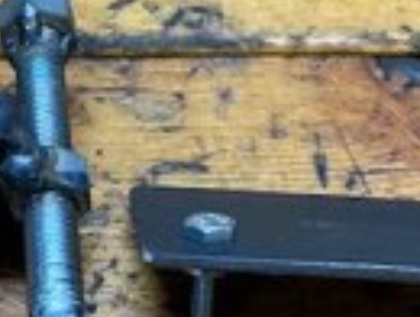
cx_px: 162
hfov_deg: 22.7
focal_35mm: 86
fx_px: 1045
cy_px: 281
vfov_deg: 17.0
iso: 125
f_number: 1.8
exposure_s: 1/60
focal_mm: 3.99
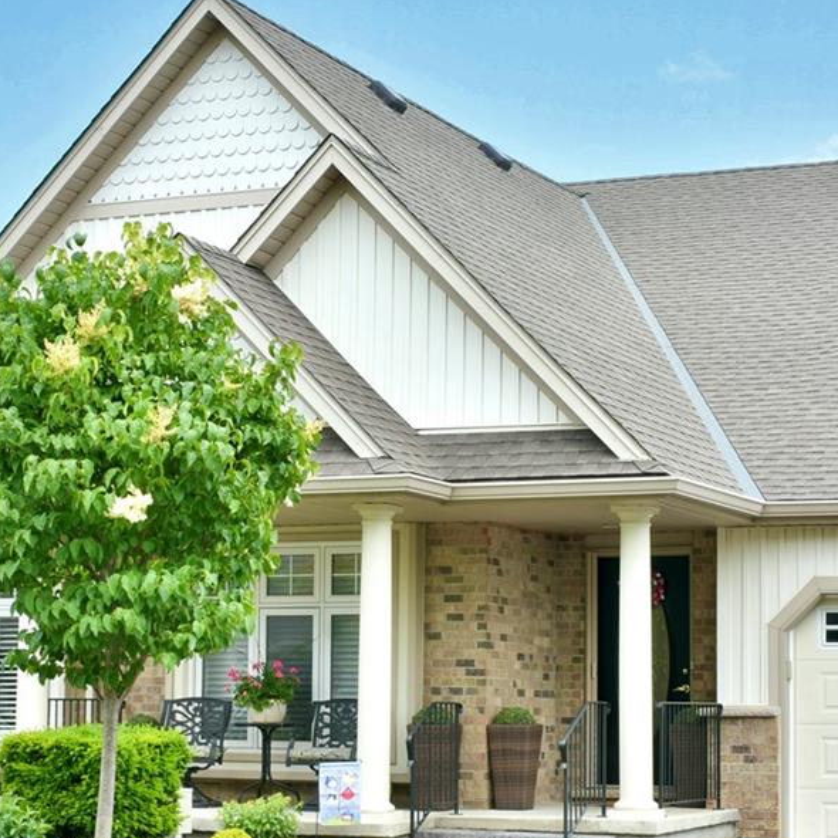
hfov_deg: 28.7
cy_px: 457
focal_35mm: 60
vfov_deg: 28.7
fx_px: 1636
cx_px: 474
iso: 100
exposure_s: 1/20
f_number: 14
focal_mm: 27
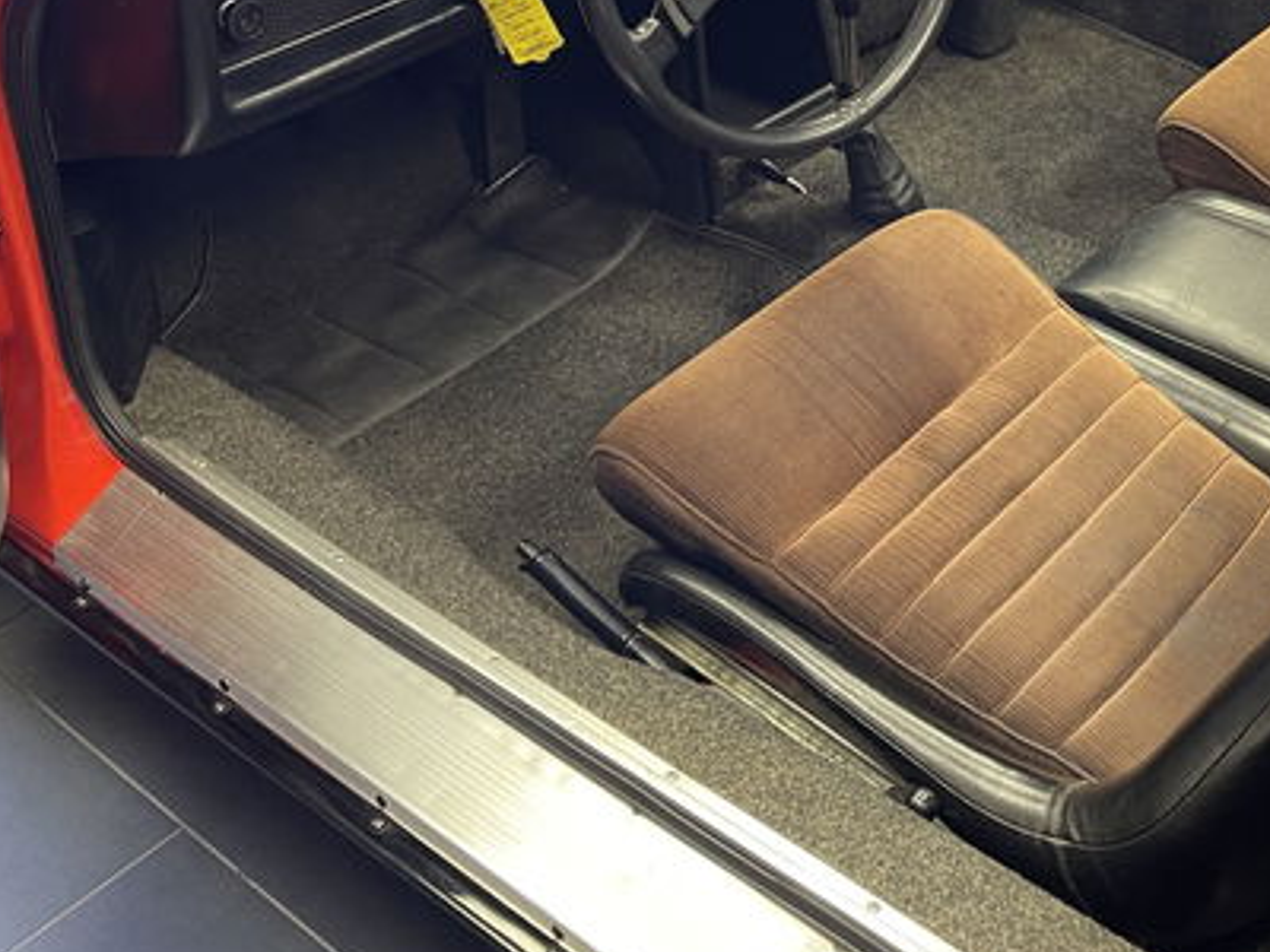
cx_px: 1003
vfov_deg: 29.0
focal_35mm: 48
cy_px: 83
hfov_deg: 38.3
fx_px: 1761
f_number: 1.6
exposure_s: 1/50
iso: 250
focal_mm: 5.1
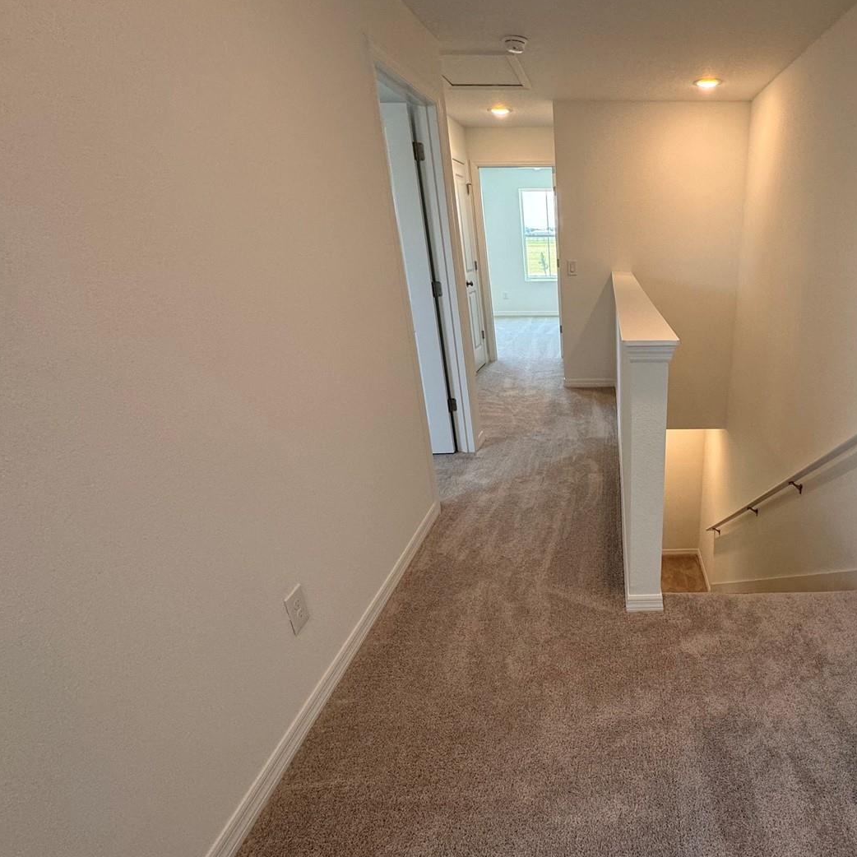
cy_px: 449
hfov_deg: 73.2
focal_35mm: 19
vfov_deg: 77.6
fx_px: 532
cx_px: 623
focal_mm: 2.22
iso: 125
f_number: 2.2
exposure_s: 1/120
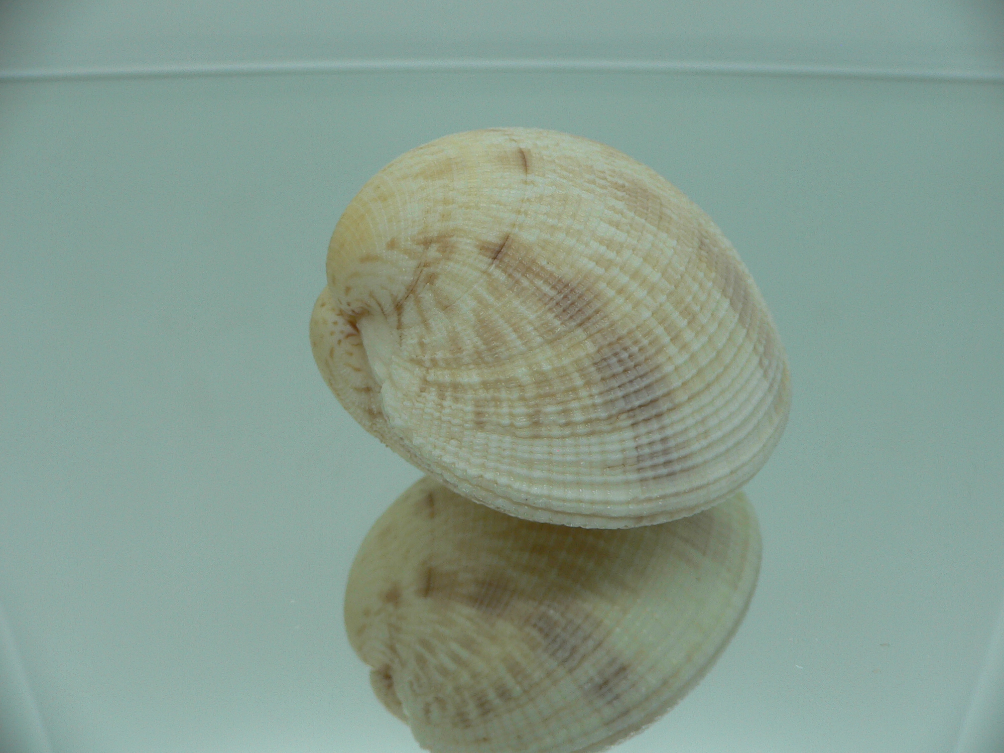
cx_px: 502
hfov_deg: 52.6
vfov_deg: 40.7
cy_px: 376
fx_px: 1015
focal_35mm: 35
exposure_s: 1/60
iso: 80
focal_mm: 4.6
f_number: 2.8
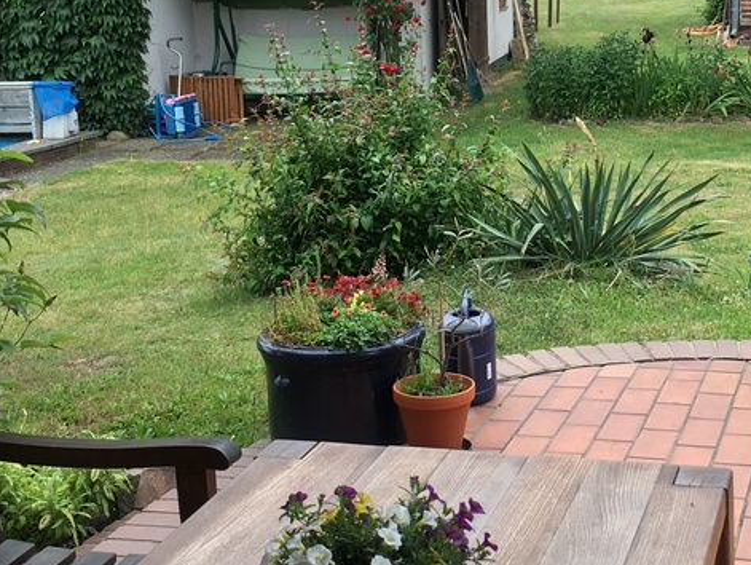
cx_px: 534
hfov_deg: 30.3
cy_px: 145
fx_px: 1368
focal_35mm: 63
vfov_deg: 23.1
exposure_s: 1/100
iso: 25
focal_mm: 4.15
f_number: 2.2
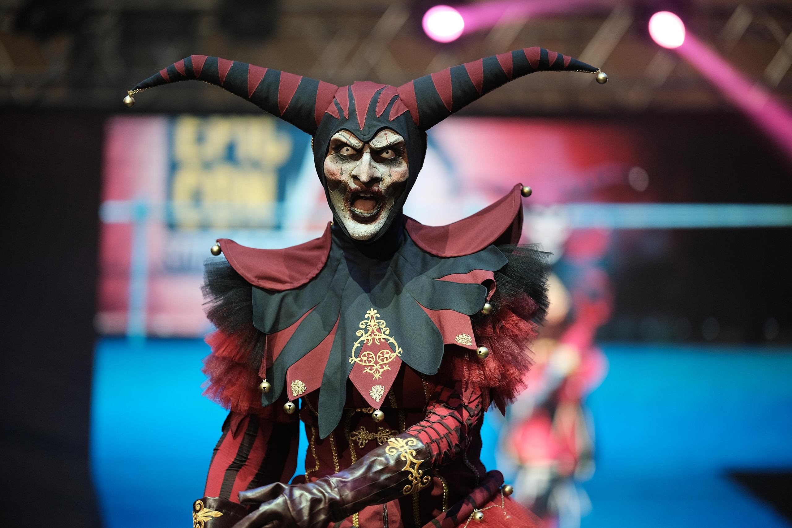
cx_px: 396
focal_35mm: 113
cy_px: 264
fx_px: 2486
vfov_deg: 12.1
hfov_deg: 18.1
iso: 500
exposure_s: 1/500
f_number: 1.2
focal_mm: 75
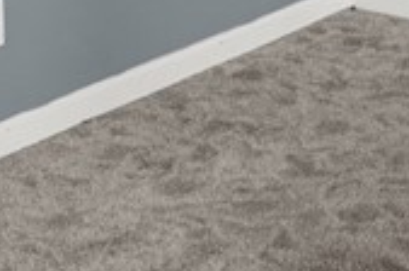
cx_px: 356
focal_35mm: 103
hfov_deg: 19.6
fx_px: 1168
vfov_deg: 11.3
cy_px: -351
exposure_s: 1
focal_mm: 16
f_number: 9
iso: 1000
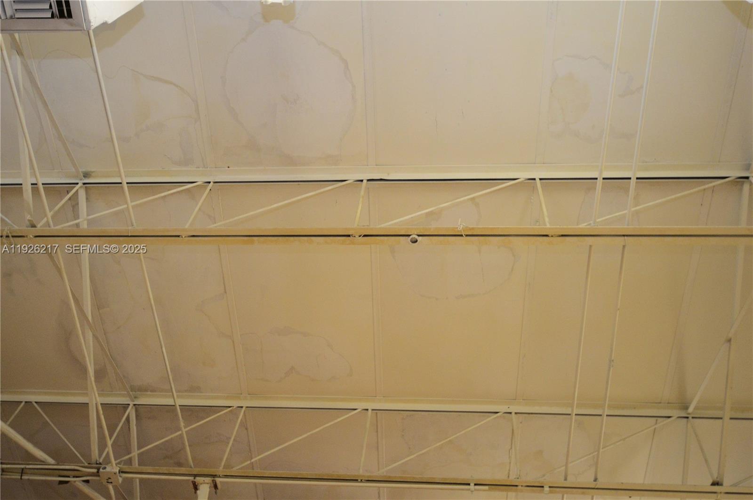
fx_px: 752
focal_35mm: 36
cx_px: 376
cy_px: 250
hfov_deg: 53.2
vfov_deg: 36.8
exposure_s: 1/60
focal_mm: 24
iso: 1000
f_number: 4.5
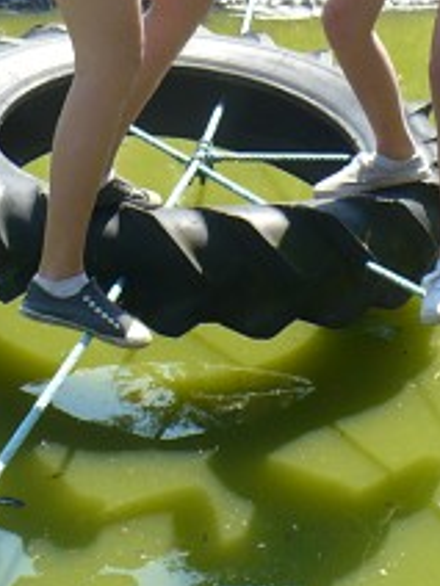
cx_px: 343
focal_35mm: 119
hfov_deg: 12.4
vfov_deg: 15.7
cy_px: -188
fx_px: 2017
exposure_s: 1/500
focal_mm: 7
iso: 100
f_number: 2.9
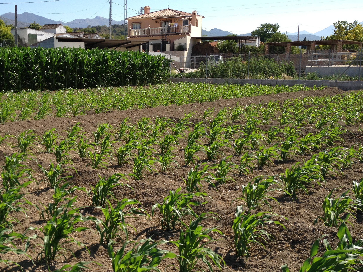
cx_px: 105
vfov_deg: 29.1
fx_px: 524
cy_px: 154
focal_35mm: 50
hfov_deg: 37.5
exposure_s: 1/1381
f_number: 2.4
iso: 50
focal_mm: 4.28
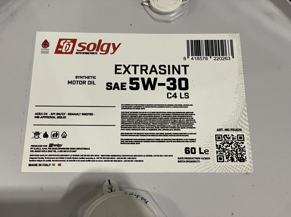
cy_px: 108
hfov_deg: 36.8
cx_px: 146
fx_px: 437
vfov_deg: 28.0
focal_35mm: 52
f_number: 2
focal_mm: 6
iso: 200
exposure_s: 1/50
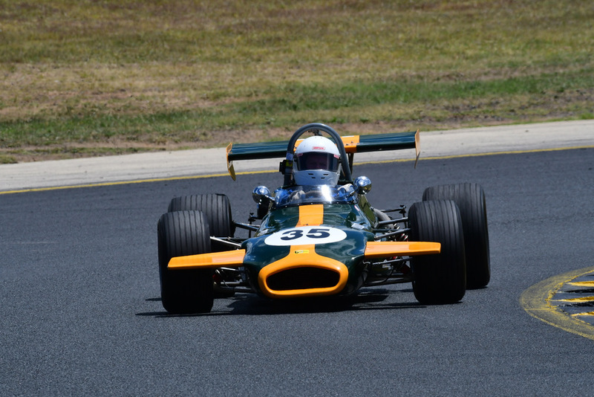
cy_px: 198
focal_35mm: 600
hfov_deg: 3.4
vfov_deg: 2.3
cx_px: 297
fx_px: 9903
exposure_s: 1/640
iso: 320
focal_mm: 400
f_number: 13
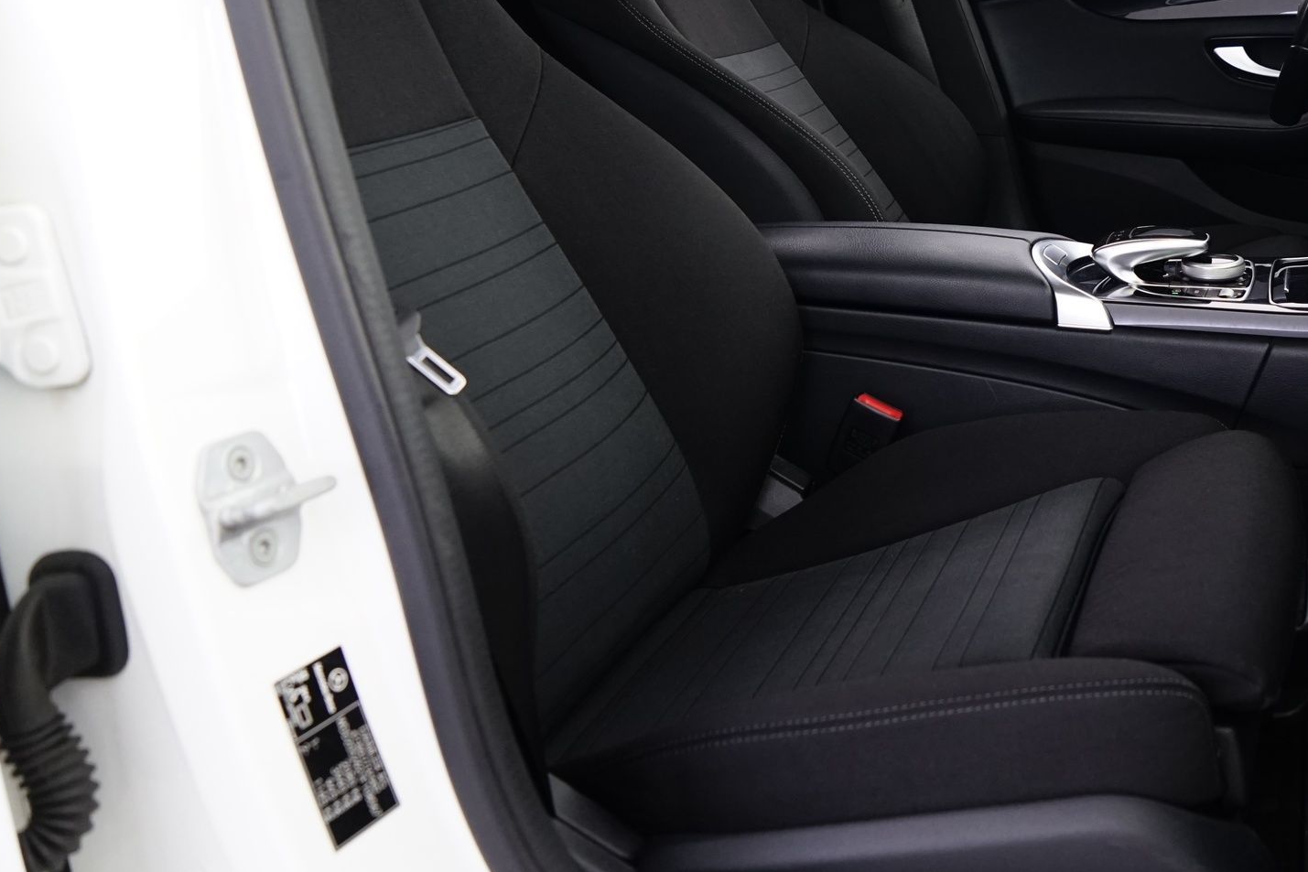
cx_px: 1086
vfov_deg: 31.0
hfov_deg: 43.7
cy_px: 159
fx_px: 1526
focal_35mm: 42
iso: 1250
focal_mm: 24
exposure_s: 1/8
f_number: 5
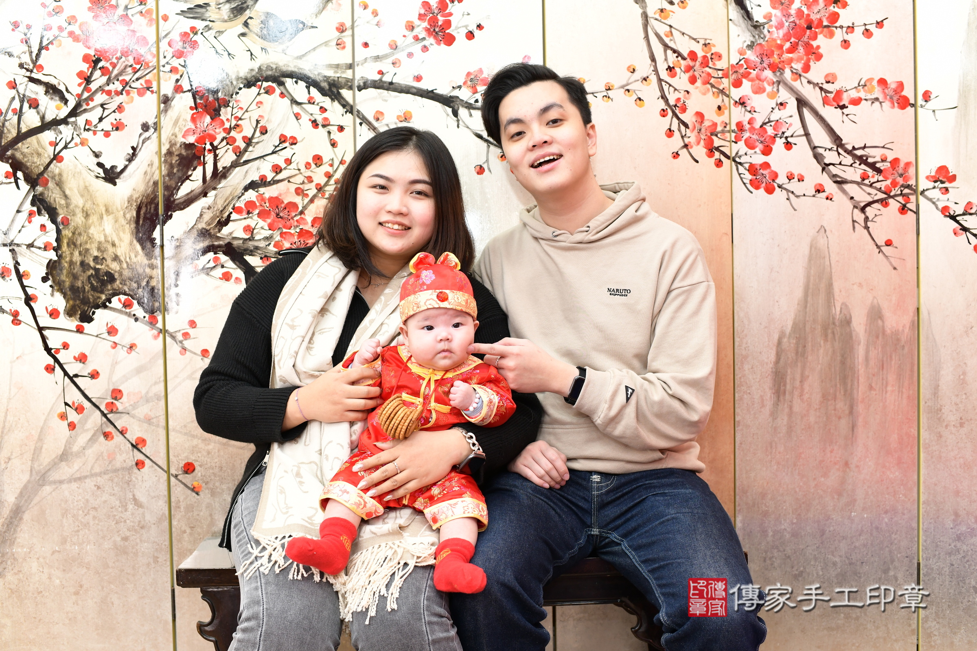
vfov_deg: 37.9
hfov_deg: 54.4
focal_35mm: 35
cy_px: 326
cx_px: 488
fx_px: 950
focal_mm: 35
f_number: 4.5
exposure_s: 1/200
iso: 1000
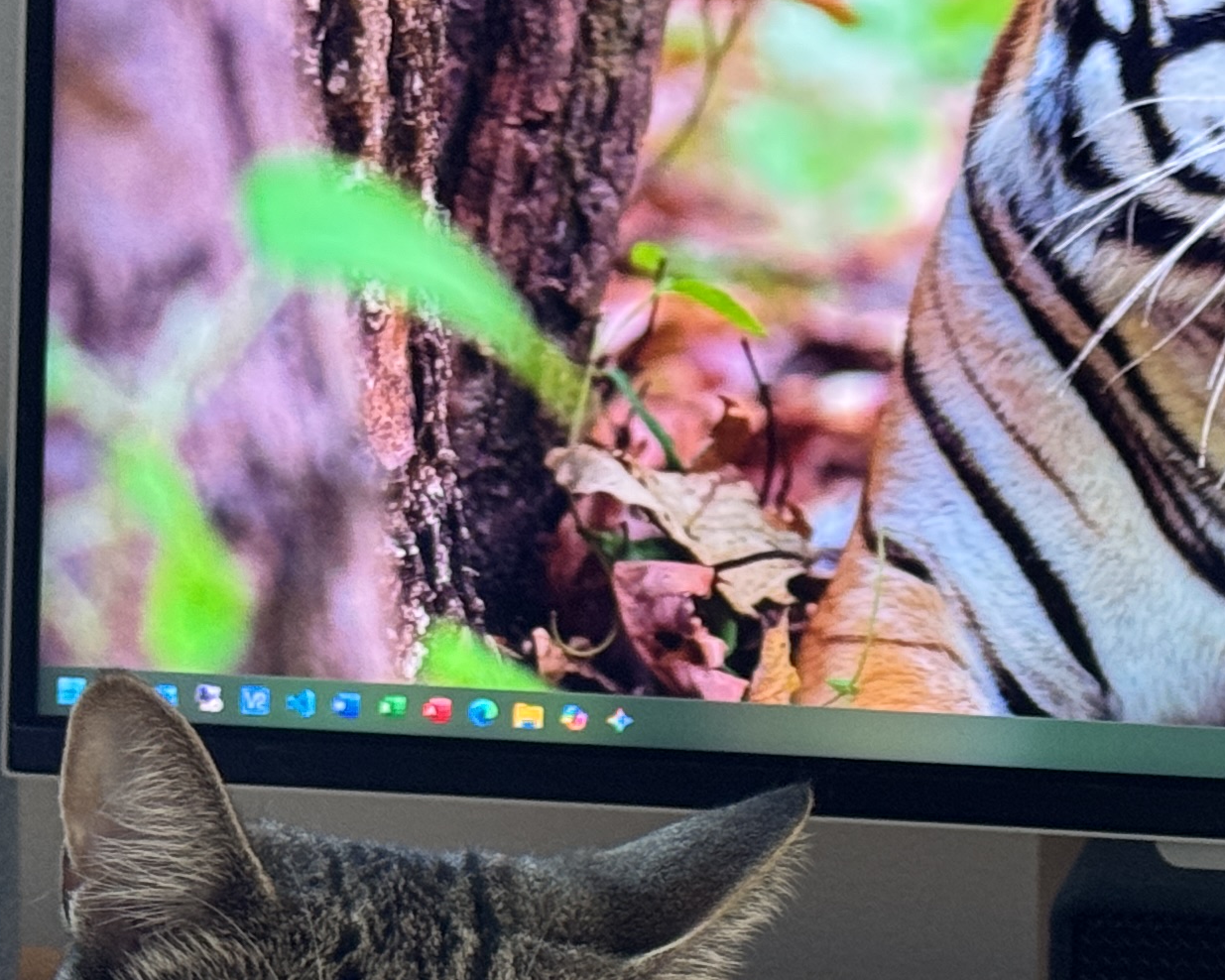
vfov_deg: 10.1
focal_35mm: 153
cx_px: 1342
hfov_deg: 12.4
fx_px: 5547
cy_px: 790
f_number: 1.78
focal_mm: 6.76
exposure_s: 1/60
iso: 160
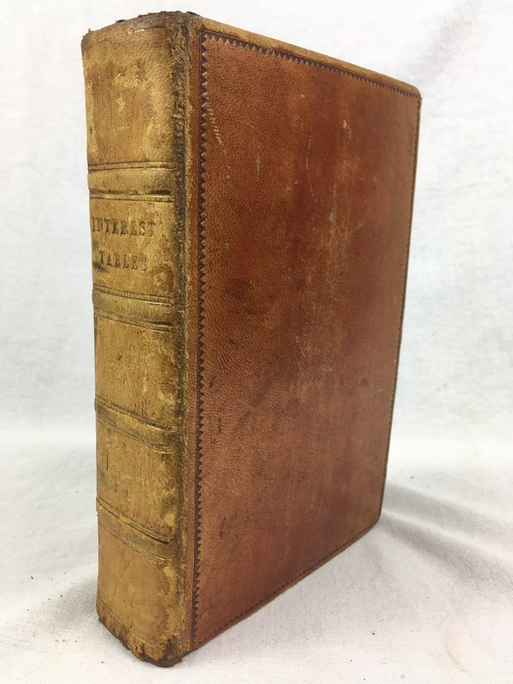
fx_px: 573
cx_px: 256
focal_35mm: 29
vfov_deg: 61.7
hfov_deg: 48.2
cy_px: 342
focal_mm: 4.15
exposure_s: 1/50
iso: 32
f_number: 2.2
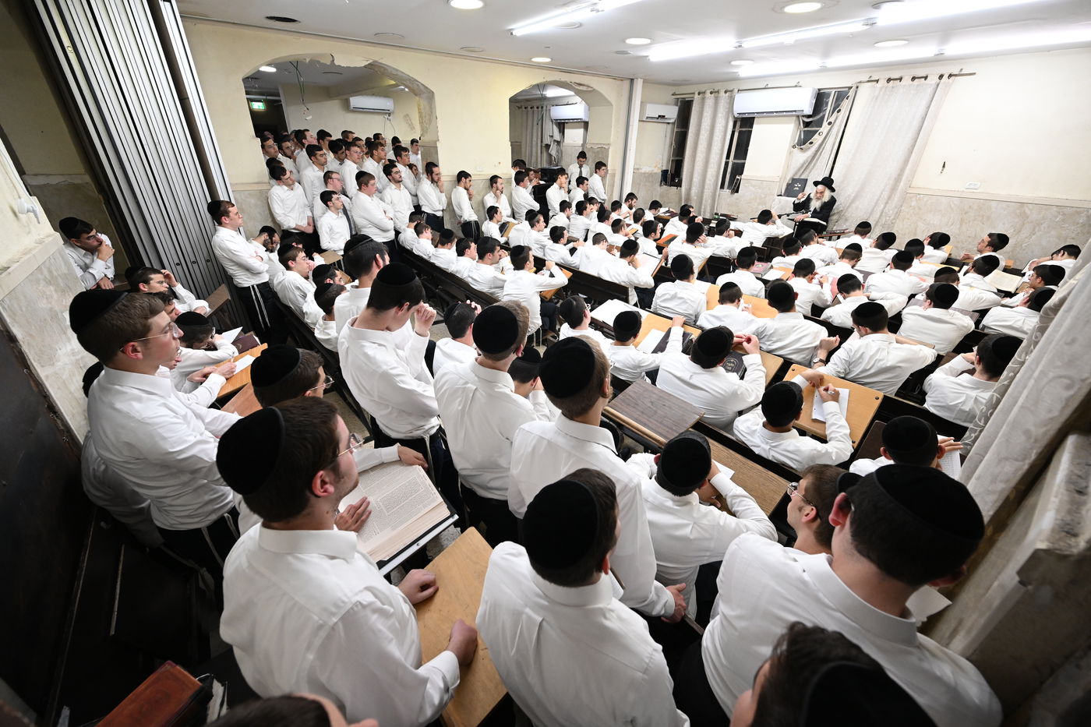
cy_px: 364
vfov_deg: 81.2
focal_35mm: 14
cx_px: 546
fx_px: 424
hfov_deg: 104.3
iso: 2000
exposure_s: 1/200
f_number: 4.5
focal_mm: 14
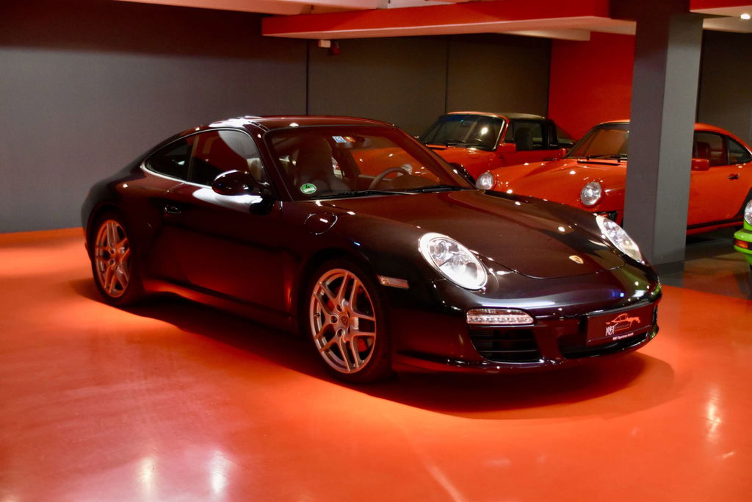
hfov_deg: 42.3
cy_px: 251
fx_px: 971
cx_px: 376
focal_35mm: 46
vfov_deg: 29.0
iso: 3600
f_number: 4.2
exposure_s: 1/60
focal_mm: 31
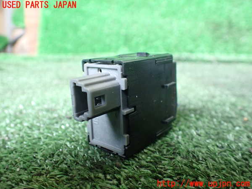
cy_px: 94
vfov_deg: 46.8
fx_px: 218
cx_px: 126
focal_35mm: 30
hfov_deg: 60.0
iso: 800
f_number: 2.3
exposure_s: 1/50
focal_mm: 5.4
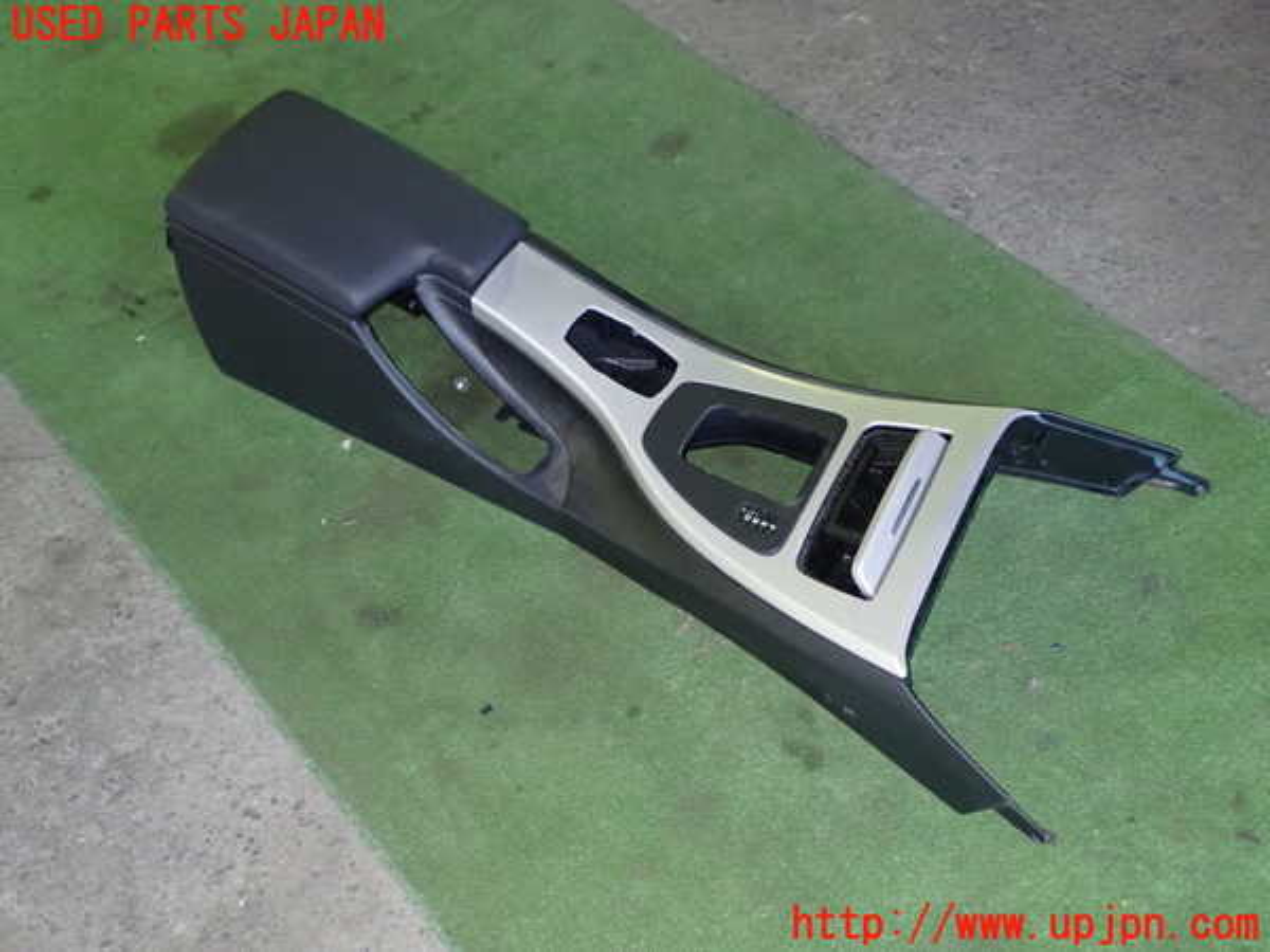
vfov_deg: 37.7
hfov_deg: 49.0
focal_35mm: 38
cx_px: 635
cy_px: 476
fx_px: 1394
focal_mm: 6.83
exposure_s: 1/40
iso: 800
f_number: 2.7
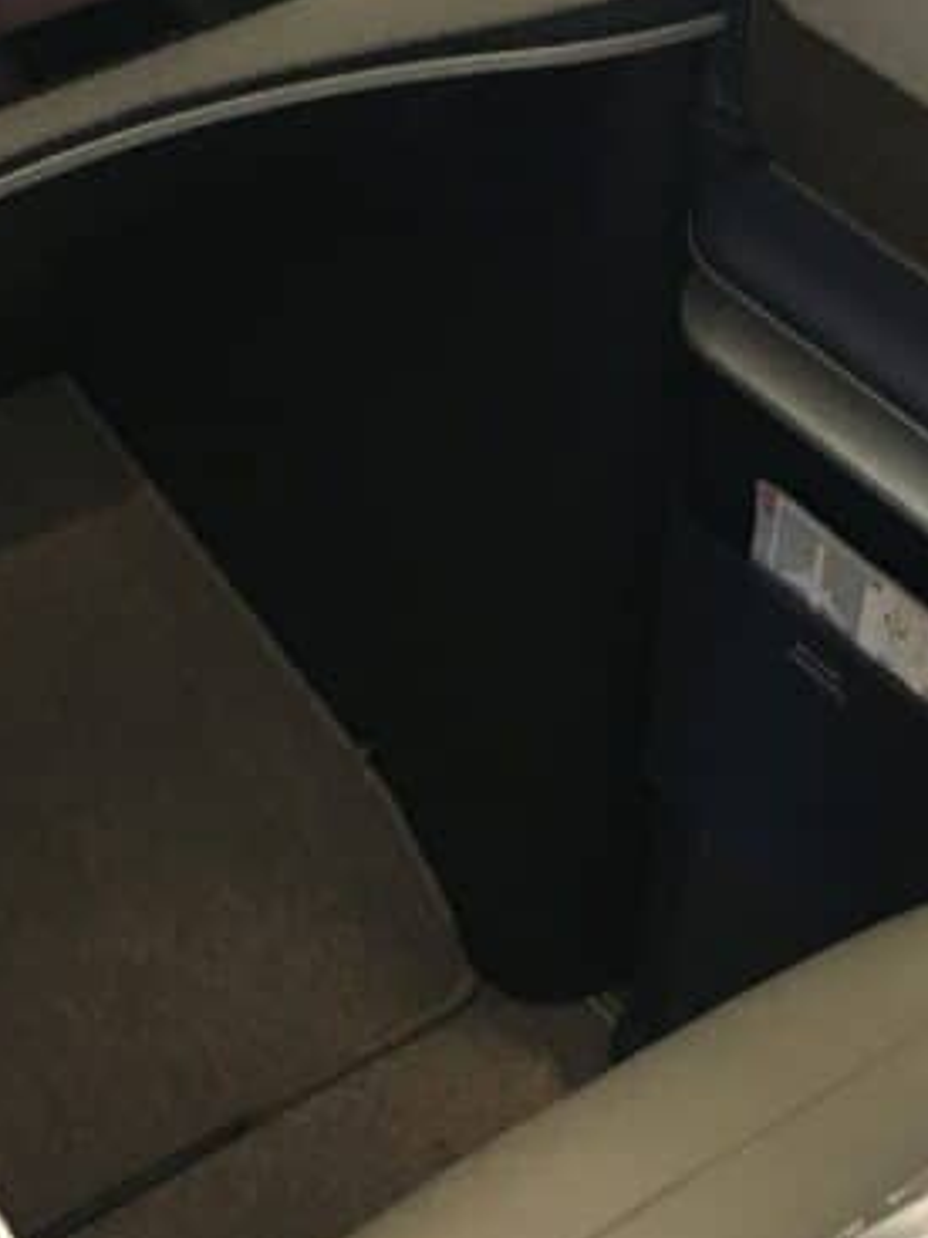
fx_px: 3112
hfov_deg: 16.9
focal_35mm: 87
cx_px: 326
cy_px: 742
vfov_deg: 22.5
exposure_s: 1/25
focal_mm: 4.15
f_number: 2.2
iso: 200
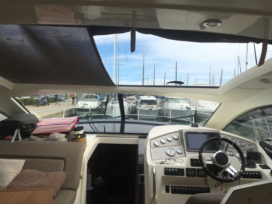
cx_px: 136
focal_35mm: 29
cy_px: 102
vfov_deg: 48.2
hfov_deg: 61.7
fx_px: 228
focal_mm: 4.15
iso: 25
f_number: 2.2
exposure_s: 1/1876
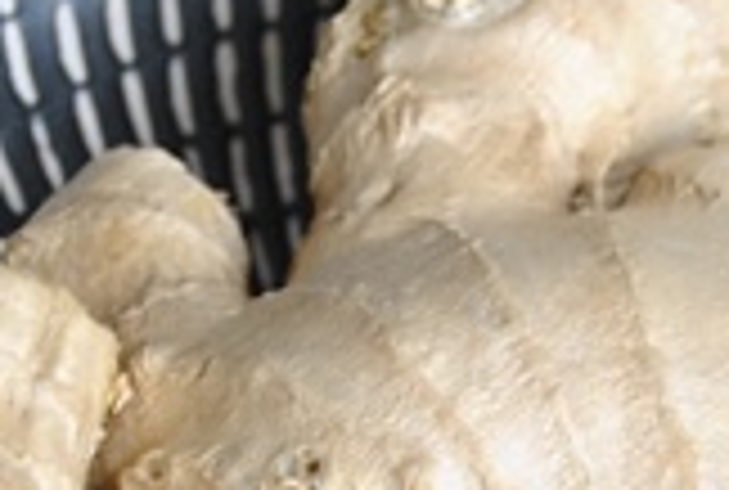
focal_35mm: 302
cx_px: 554
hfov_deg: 6.8
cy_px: 515
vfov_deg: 4.6
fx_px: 6132
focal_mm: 46
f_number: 5.3
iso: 500
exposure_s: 1/30
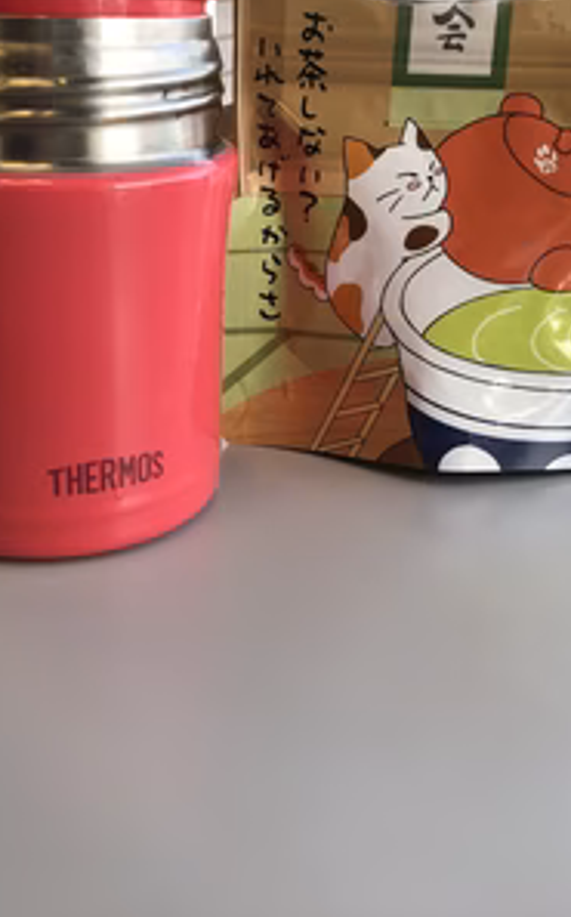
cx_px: 225
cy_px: 457
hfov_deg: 31.8
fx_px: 998
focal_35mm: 40
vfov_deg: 49.3
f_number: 1.8
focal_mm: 3.99
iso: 20
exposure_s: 1/120
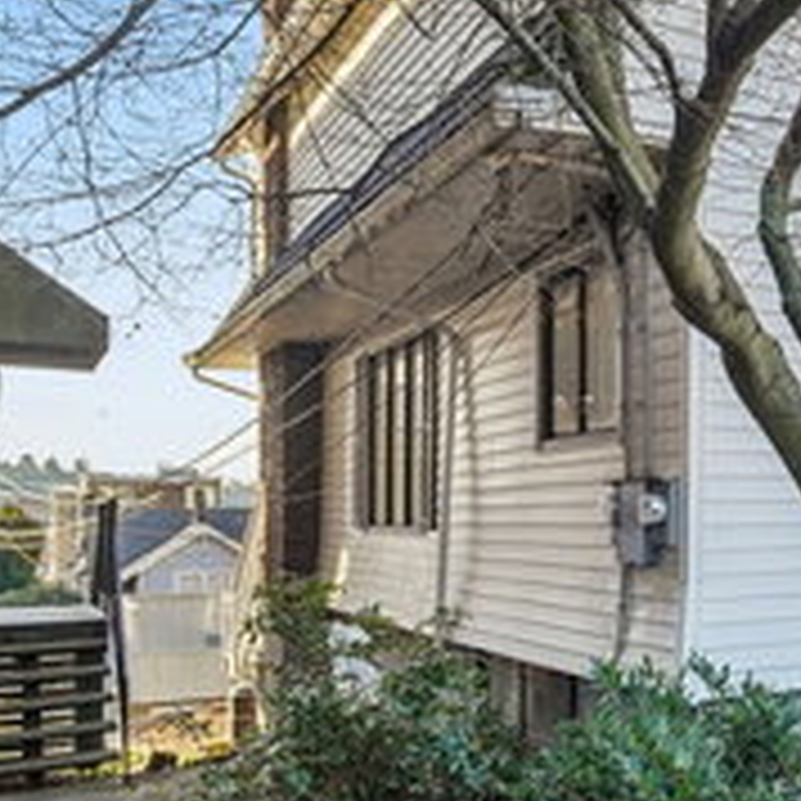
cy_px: 196
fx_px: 1021
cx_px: 918
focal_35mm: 39
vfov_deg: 41.5
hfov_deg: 35.4
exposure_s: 1/400
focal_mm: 16
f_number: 8
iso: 1600
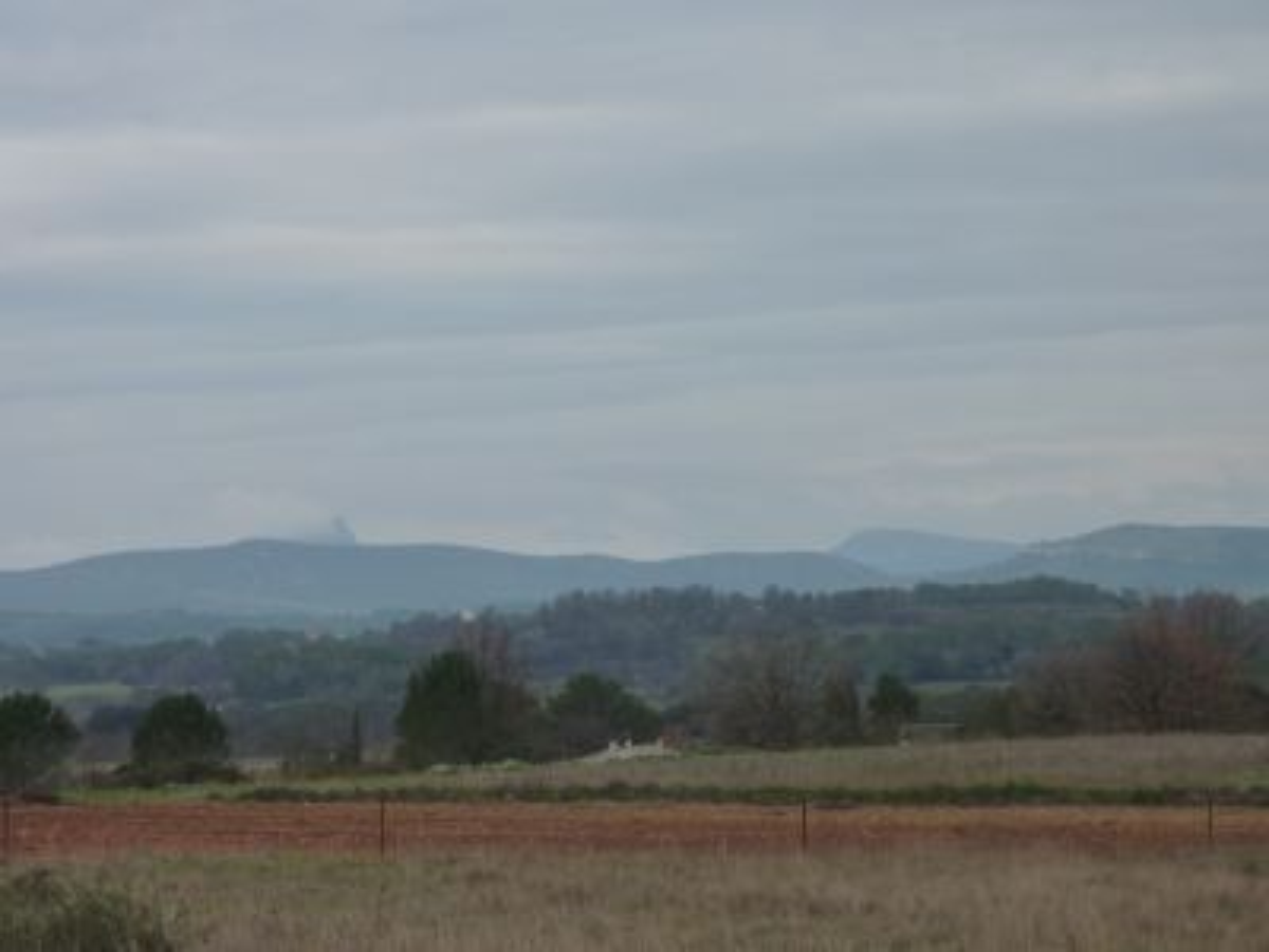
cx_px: 634
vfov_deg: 10.8
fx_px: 5022
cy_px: 476
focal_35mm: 137
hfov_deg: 14.4
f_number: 4.5
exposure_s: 1/125
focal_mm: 22.5
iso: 125
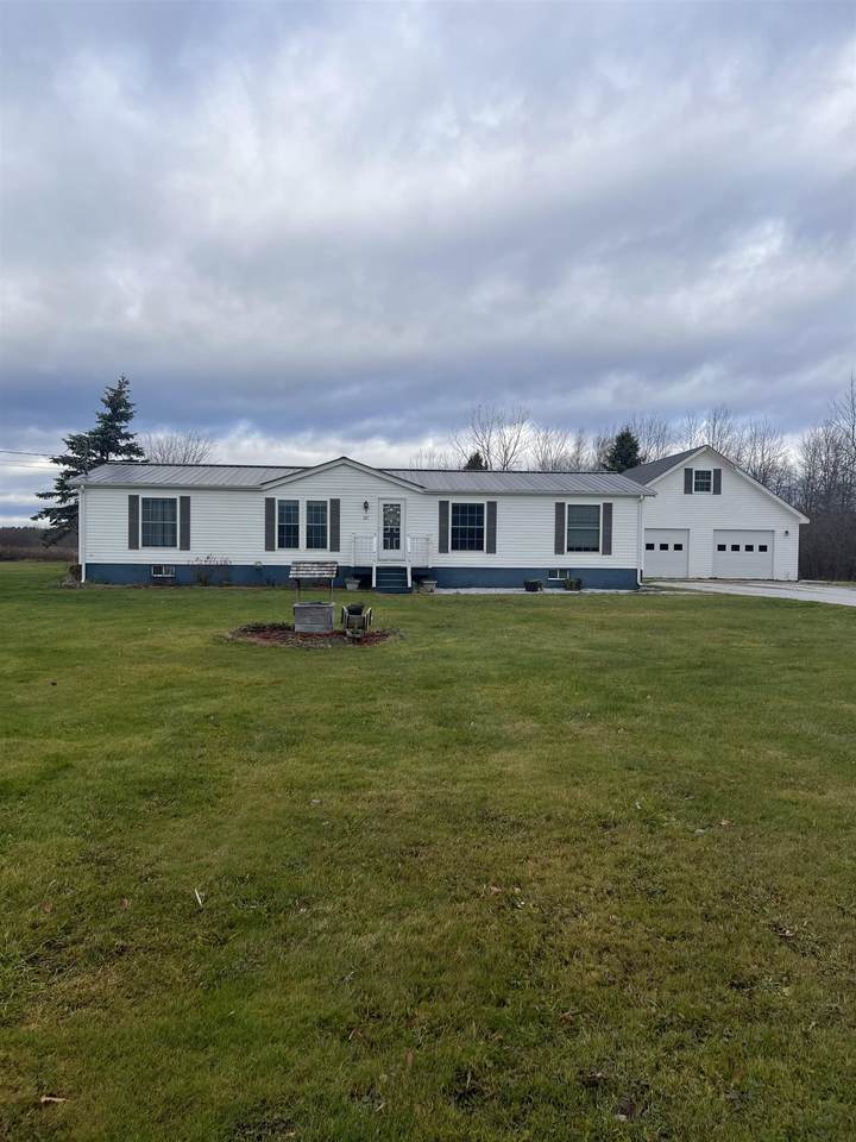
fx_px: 857
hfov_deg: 53.1
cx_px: 428
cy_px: 571
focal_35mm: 26
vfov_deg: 67.3
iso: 50
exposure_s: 1/1972
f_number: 1.5
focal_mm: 5.7
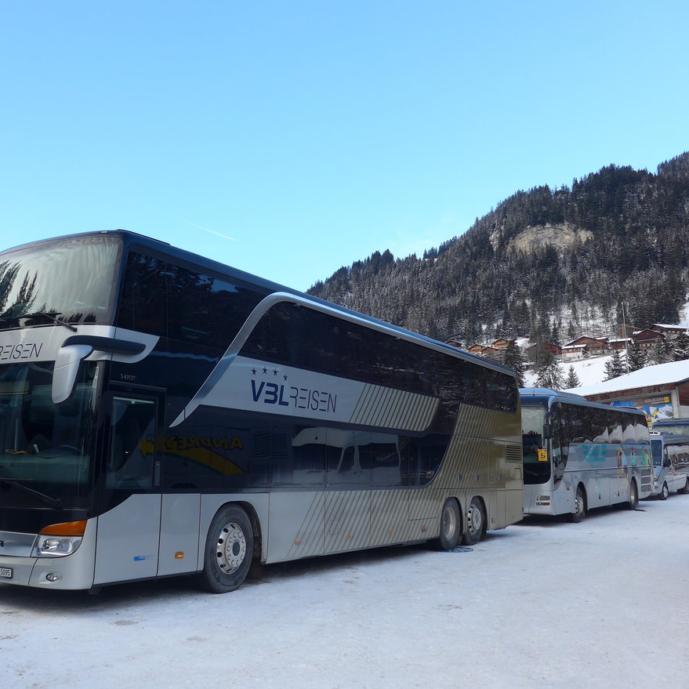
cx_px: 274
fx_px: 788
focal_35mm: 35
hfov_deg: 46.9
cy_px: 337
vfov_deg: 47.2
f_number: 2.8
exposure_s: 1/320
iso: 80
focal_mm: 6
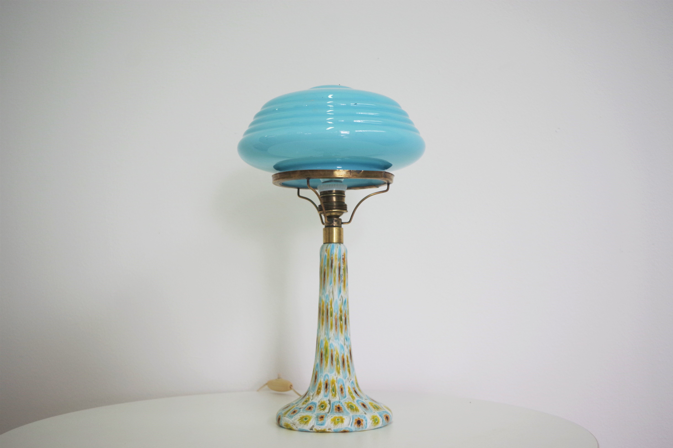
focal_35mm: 42
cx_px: 336
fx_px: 785
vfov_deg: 31.9
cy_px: 224
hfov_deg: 46.4
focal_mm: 28.13
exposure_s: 1/125
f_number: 4
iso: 400
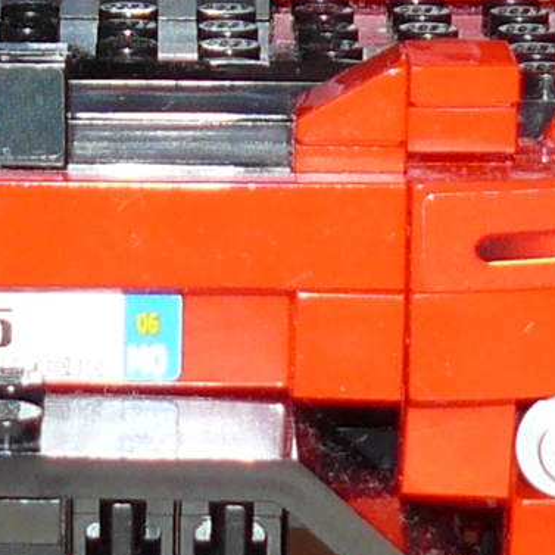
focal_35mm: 222
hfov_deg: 7.9
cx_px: 79
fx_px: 4027
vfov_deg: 7.6
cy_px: -459
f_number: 2.8
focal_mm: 6
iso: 100
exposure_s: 1/30
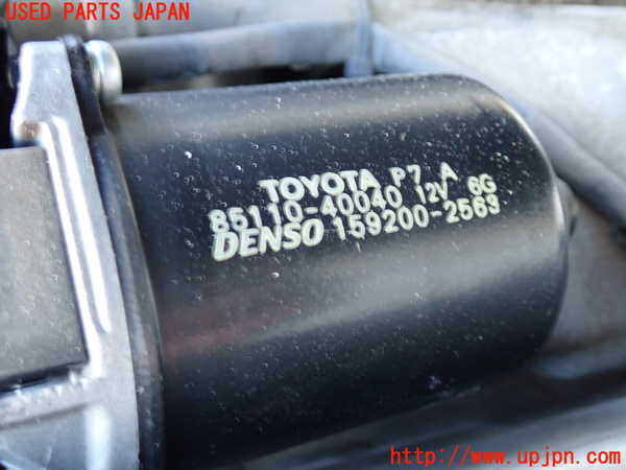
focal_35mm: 41
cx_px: 313
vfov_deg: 35.1
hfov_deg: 45.8
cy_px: 235
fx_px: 741
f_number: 2.8
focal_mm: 7.31
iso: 800
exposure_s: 1/15
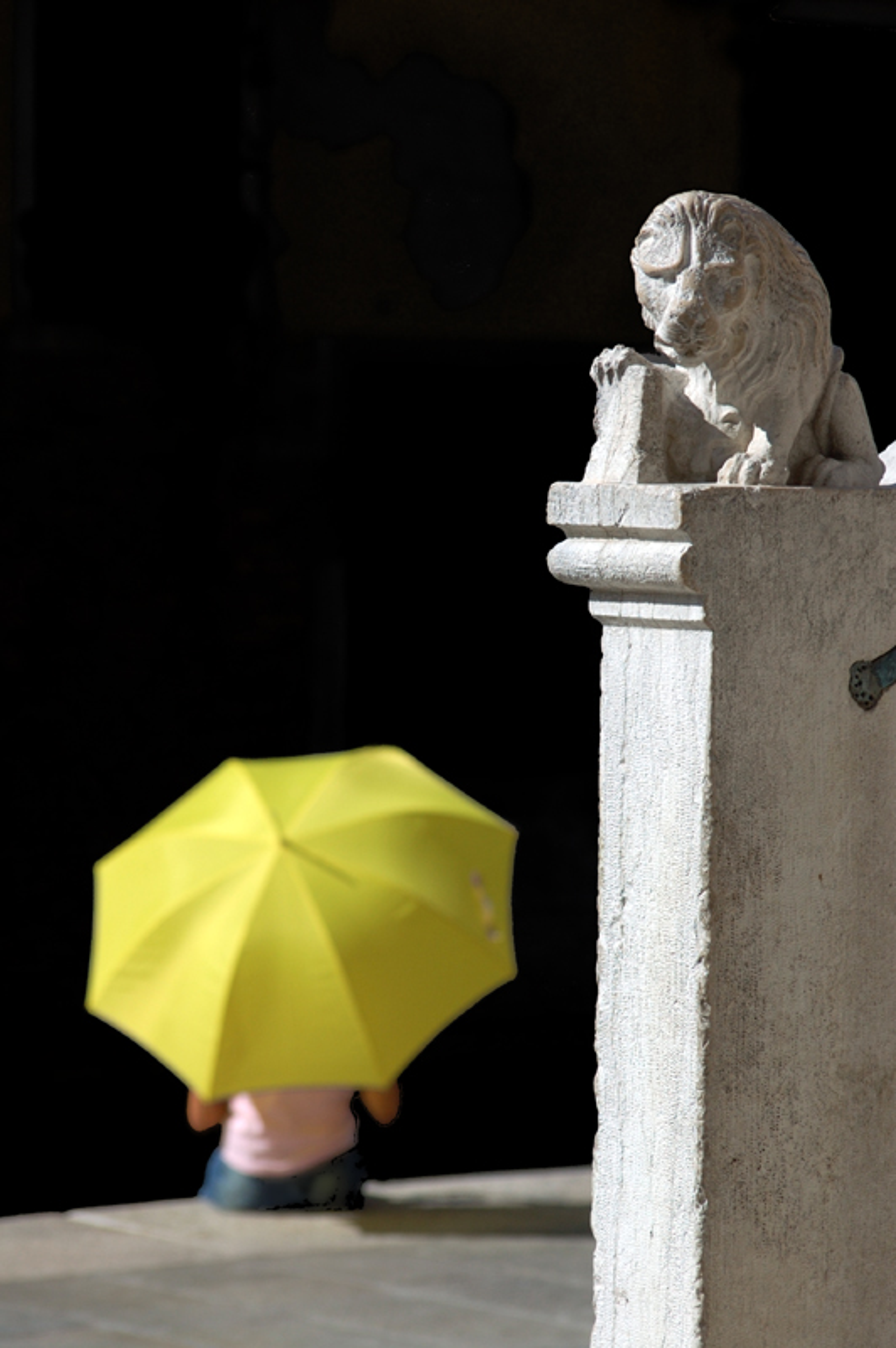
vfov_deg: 13.1
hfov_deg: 8.7
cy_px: 674
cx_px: 448
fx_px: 5890
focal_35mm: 158
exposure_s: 1/500
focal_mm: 105
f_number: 5.6
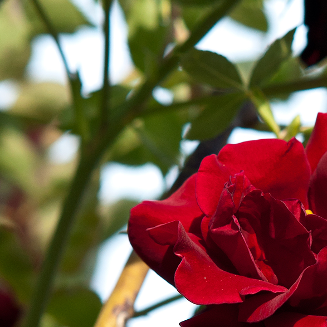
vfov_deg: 4.0
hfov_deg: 4.0
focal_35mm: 440
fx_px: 4703
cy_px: 385
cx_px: 245
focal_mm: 135
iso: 250
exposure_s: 1/200
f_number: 5.6
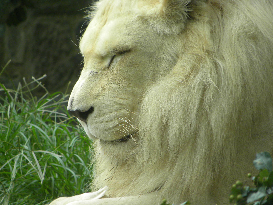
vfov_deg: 2.4
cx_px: 136
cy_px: 102
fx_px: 4921
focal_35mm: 624
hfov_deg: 3.2
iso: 169
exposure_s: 1/155
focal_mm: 110.4
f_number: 5
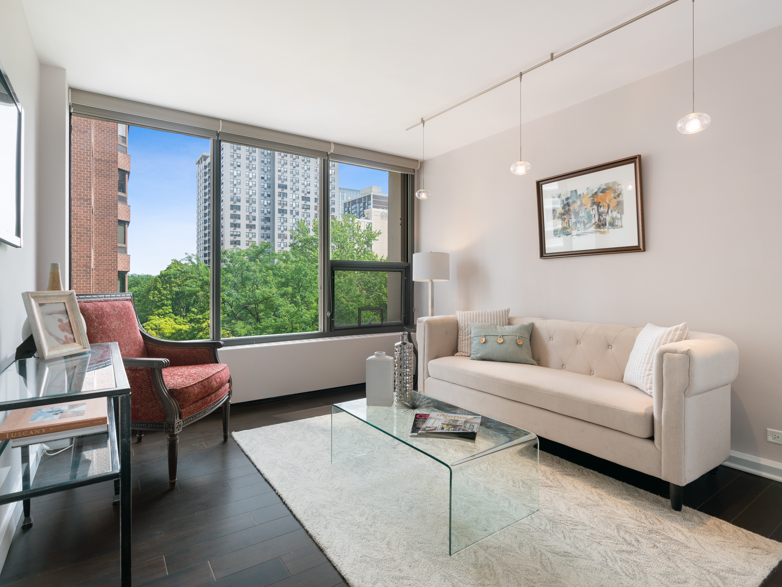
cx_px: 388
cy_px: 288
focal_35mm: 18
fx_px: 407
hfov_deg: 87.8
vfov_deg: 71.6
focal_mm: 16
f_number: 7.1
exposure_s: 1/10
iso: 320
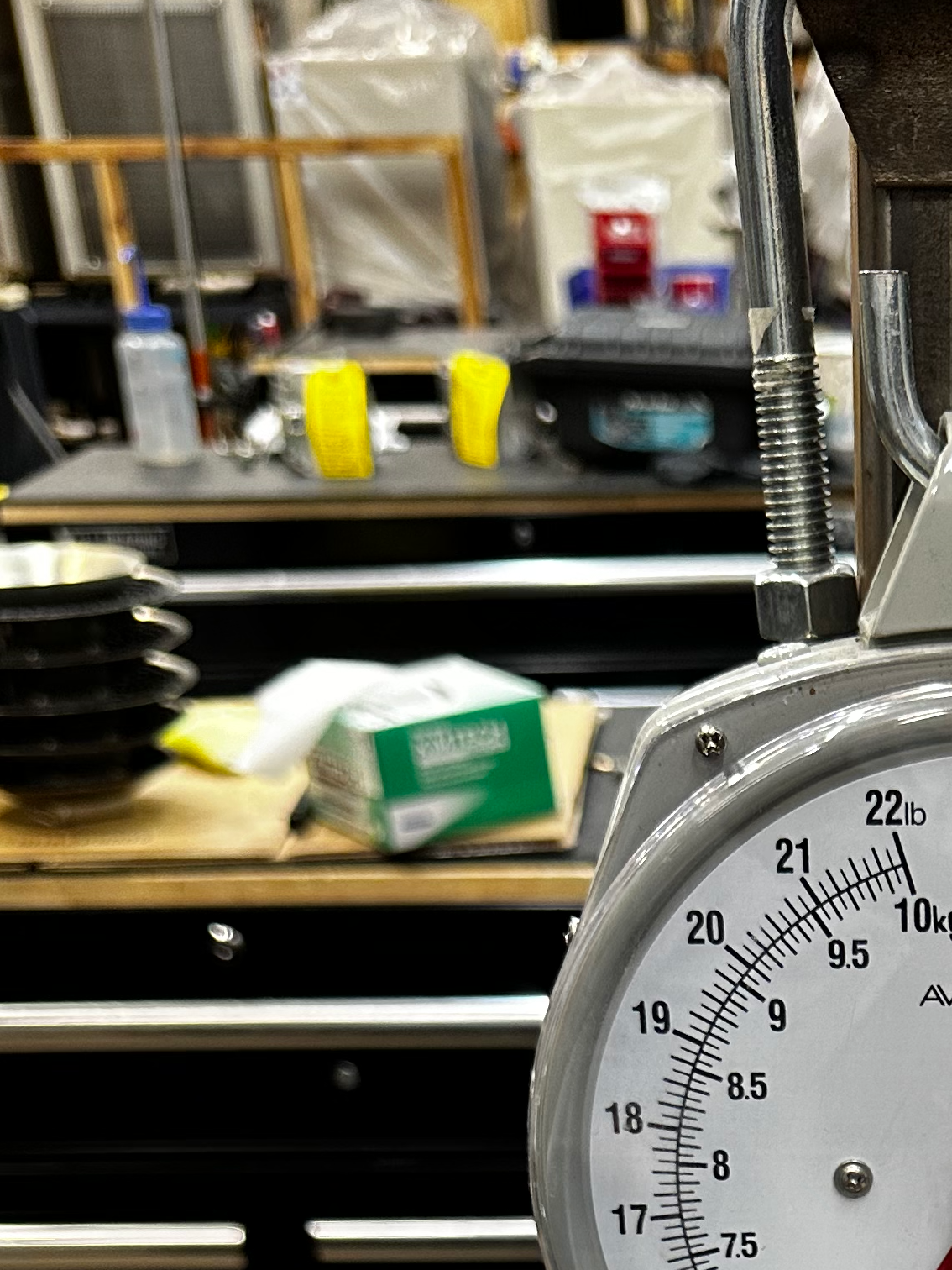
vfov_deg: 26.4
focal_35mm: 64
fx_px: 2347
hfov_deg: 21.6
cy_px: 1586
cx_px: 1066
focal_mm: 6.86
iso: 160
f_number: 1.78
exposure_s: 1/60
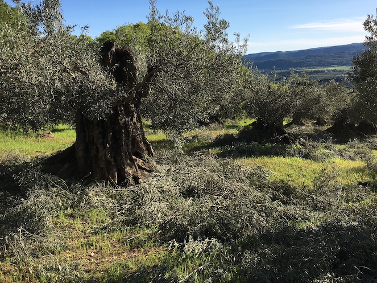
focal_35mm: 35
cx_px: 221
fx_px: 381
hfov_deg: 52.4
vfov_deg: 40.5
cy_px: 114
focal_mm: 4.15
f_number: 2.2
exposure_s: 1/1637
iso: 25
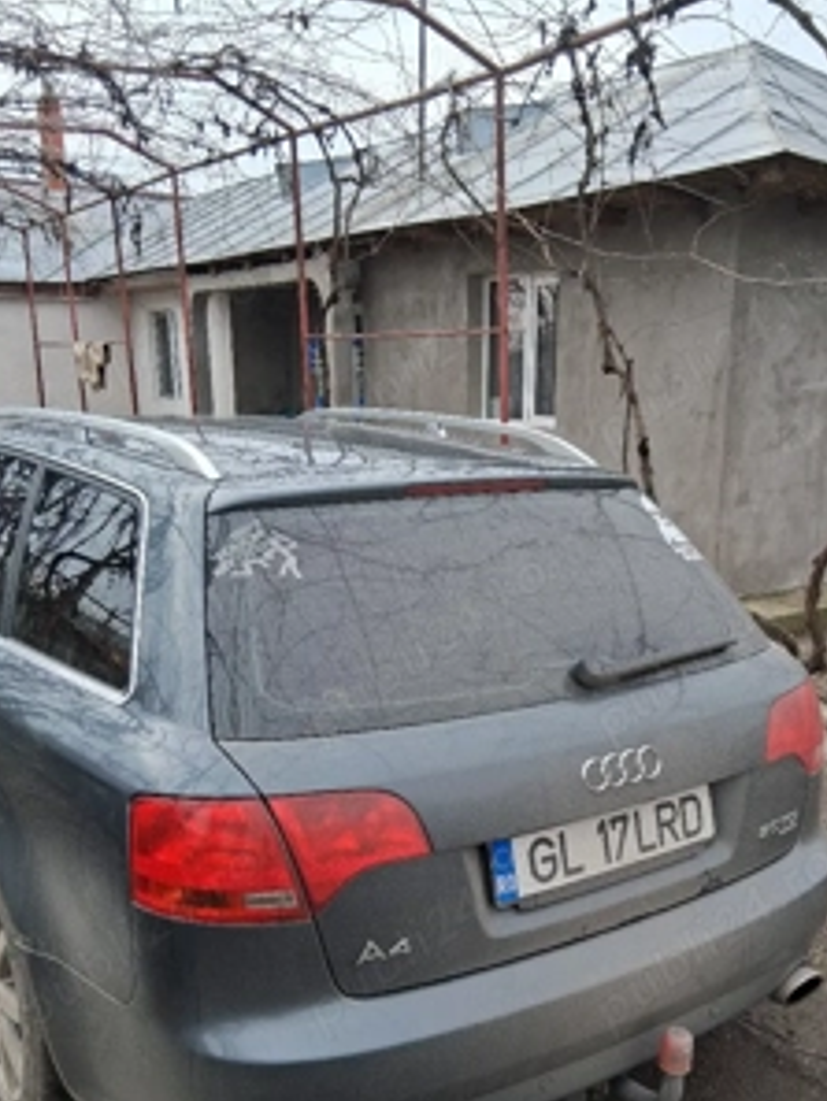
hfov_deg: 40.5
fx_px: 1114
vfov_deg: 52.0
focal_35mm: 35
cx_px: 501
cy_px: 693
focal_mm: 3.98
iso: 25
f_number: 1.8
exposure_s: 1/189
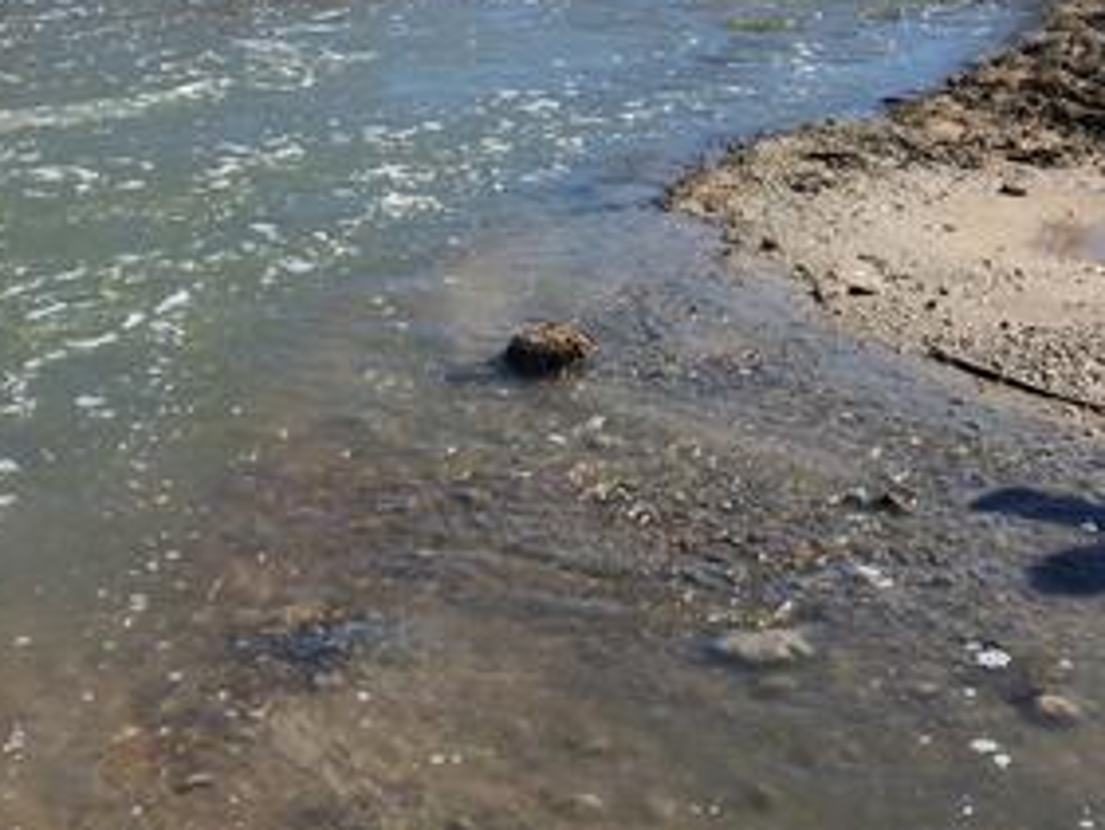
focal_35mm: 64
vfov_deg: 21.9
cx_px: 523
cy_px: -51
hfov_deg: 30.2
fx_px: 2044
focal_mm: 4.12
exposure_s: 1/2283
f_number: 2.2
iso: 32
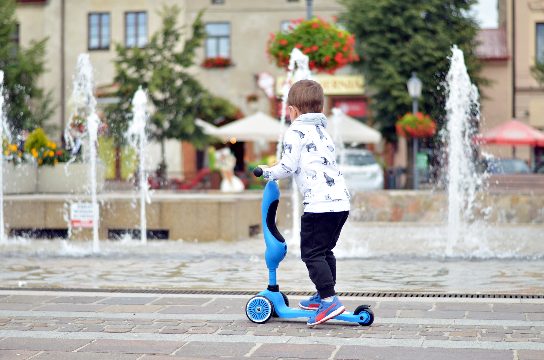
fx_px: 1131
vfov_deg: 18.1
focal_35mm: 75
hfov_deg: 27.0
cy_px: 180
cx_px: 272
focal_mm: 50
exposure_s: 1/800
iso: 100
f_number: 1.8
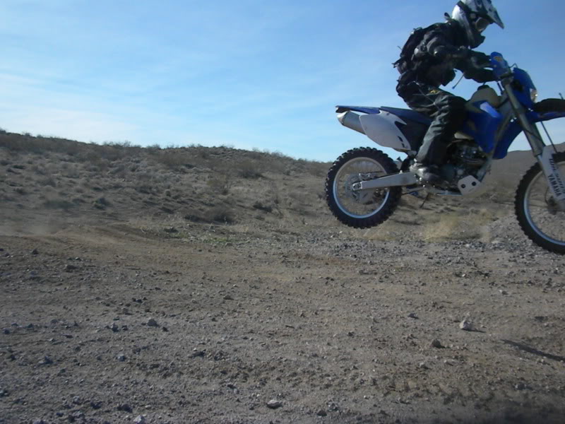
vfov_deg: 38.7
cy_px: 212
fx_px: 604
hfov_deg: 50.1
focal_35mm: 37
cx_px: 282
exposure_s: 1/1335
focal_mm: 6.6
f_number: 10
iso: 640
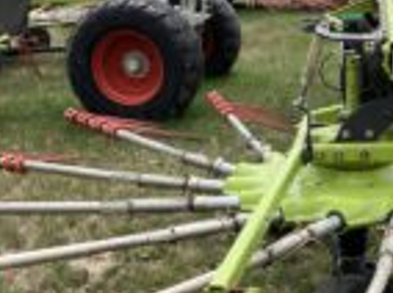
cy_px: 323
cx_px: 307
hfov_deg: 24.4
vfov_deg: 17.9
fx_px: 895
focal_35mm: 79
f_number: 1.8
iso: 32
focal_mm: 3.99
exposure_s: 1/1066
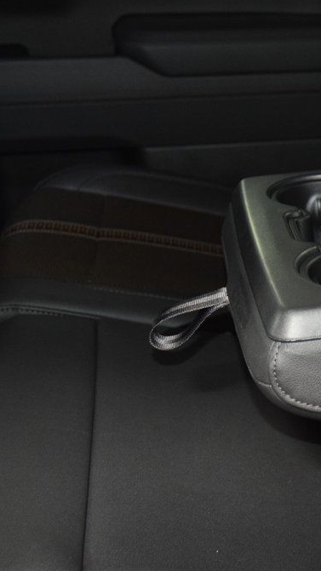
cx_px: 416
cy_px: 286
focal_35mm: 65
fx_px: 981
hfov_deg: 17.4
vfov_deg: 32.5
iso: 2200
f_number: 3.8
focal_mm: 27
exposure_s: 1/30
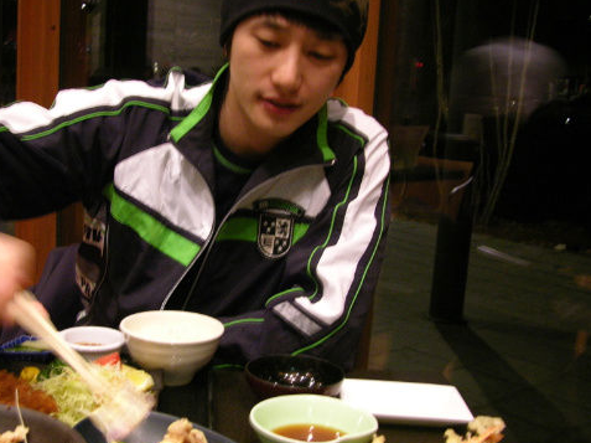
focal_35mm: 47
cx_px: 211
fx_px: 802
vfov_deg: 30.8
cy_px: 243
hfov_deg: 40.1
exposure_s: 1/2.2
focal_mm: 8.9
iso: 200
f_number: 2.8
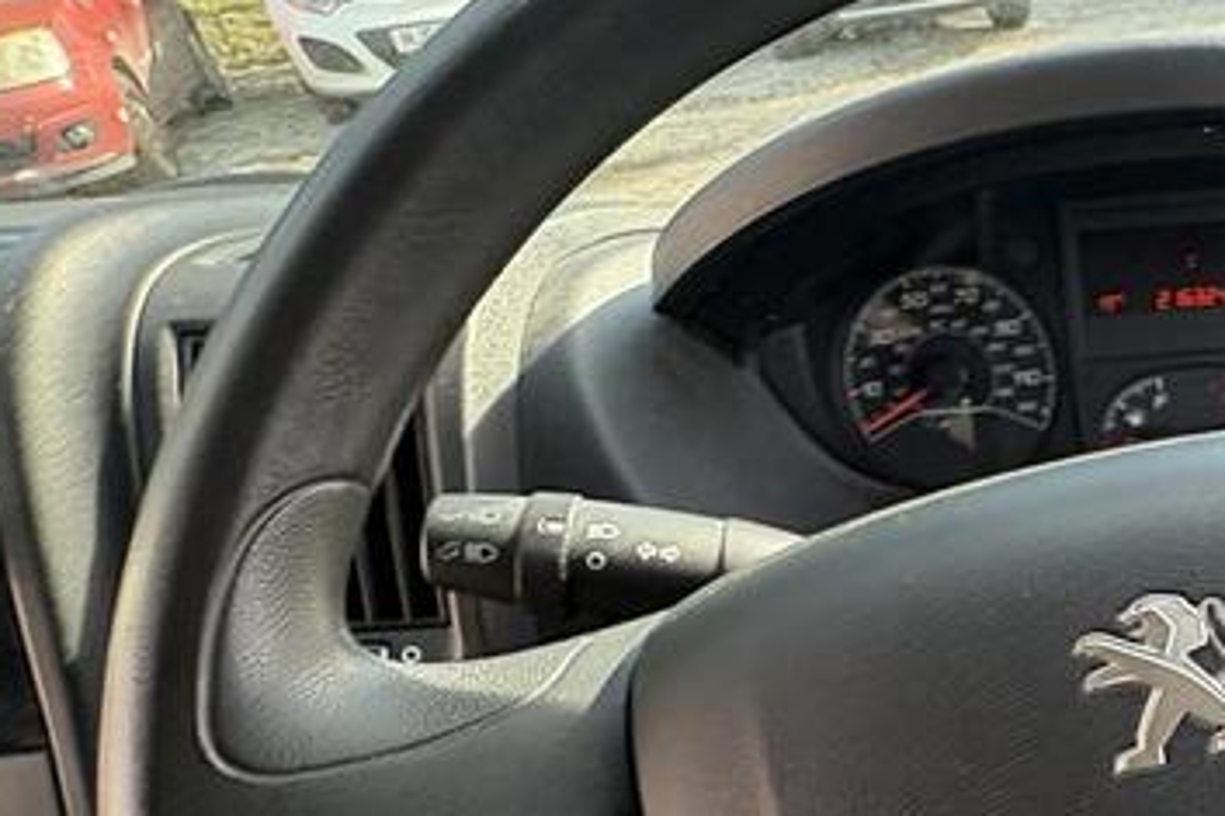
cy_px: 708
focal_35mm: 37
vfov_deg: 34.2
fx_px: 1258
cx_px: 1287
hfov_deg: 42.8
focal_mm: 2.22
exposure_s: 1/99
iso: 125
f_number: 2.2
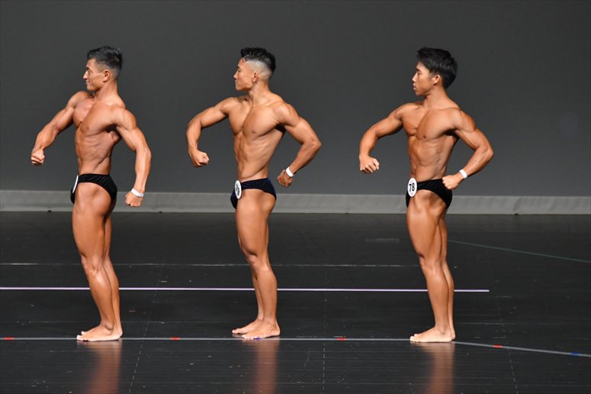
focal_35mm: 315
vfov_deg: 4.4
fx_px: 5169
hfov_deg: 6.5
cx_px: 296
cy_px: 197
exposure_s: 1/400
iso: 4000
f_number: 5.6
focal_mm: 210
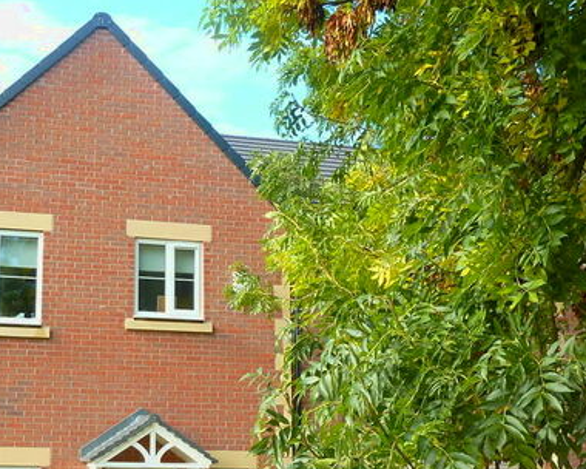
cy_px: 349
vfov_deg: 32.8
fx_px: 780
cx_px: 120
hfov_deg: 39.6
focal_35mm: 45
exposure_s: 1/125
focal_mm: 4.1
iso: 80
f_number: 4
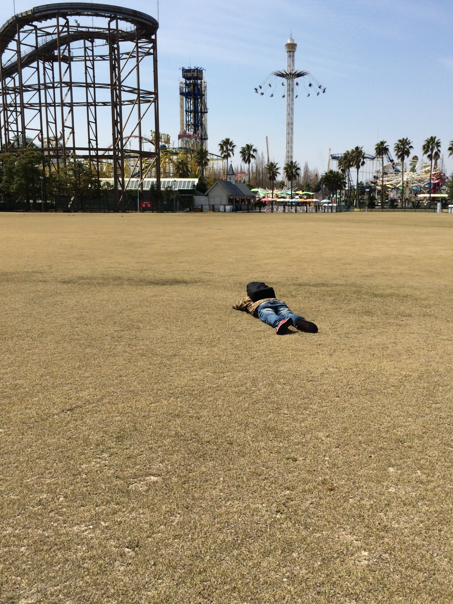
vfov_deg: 51.4
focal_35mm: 36
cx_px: 264
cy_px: 301
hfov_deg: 39.5
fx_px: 628
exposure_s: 1/3425
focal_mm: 4.12
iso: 40
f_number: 2.2
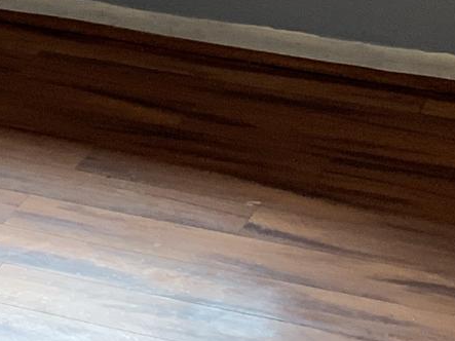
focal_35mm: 176
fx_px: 2313
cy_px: -447
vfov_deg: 7.9
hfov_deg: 10.5
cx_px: -405
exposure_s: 1/120
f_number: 1.8
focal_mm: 4.25
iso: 64
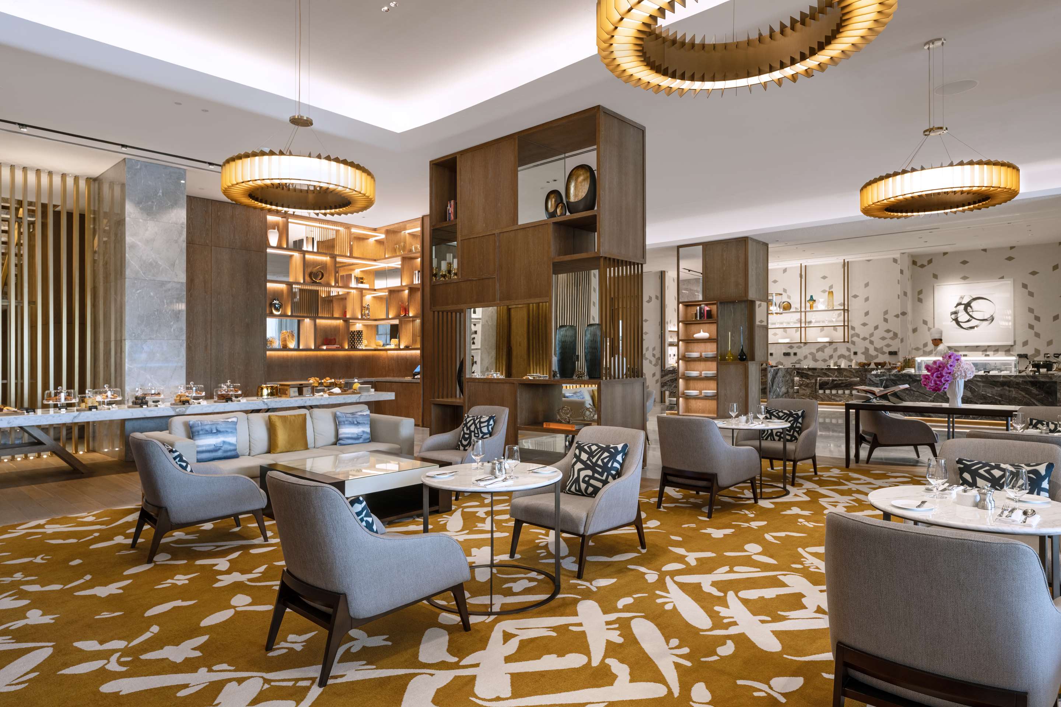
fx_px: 619
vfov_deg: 59.5
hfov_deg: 81.2
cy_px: 354
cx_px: 530
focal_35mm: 21
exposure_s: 1/4
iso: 160
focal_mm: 21
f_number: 7.1
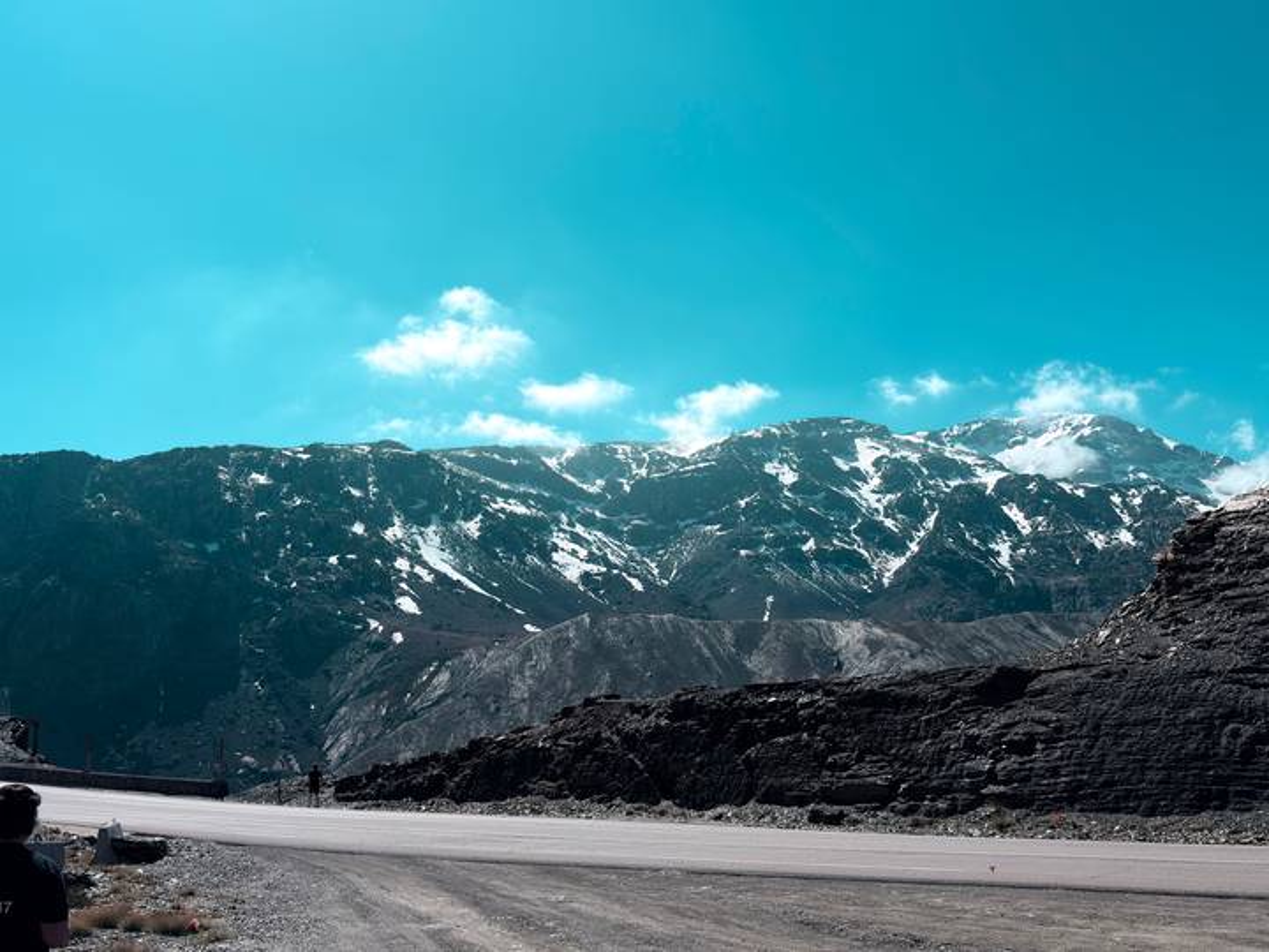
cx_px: 634
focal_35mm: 34
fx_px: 1246
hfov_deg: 54.0
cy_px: 476
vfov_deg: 41.8
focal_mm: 5.96
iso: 32
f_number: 1.6
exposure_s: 1/5495
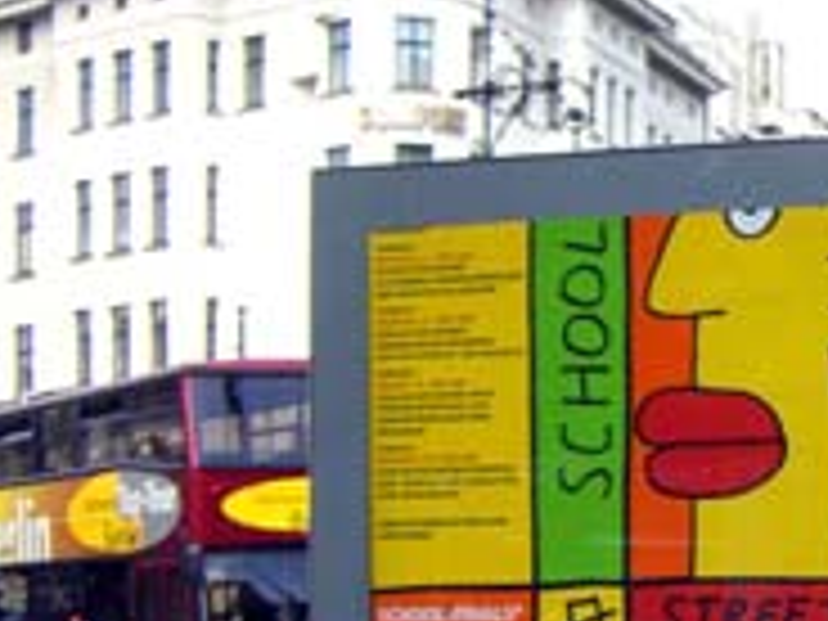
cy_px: 592
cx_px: 1116
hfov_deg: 17.7
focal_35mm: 103
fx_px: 2464
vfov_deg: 14.2
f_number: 2.7
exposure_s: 1/250
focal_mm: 6.2
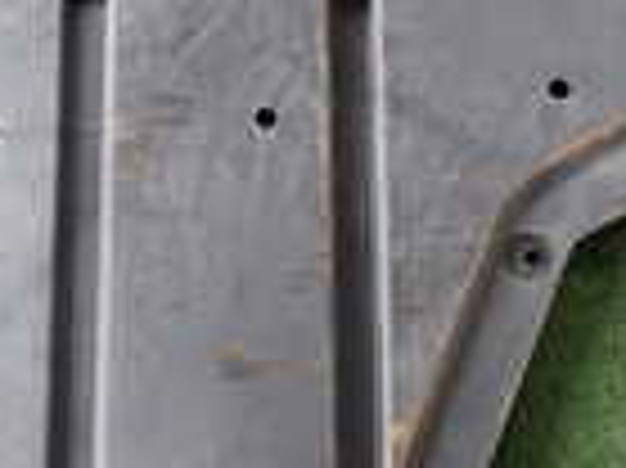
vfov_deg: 13.6
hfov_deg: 18.2
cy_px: 364
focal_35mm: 108
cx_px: 225
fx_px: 1951
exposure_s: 1/60
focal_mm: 4.5
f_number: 2
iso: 100
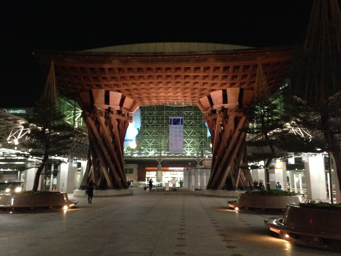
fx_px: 325
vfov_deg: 42.9
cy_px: 128
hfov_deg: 55.4
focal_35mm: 33
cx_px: 170
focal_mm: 4.12
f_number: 2.4
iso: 800
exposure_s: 1/15
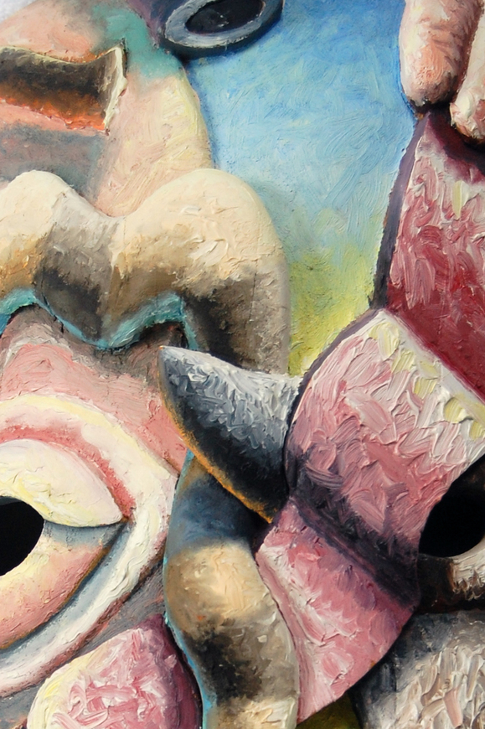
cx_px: 226
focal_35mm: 131
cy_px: 685
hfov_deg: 10.5
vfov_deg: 15.4
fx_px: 2650
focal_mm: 38
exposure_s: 1/100
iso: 400
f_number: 4.8
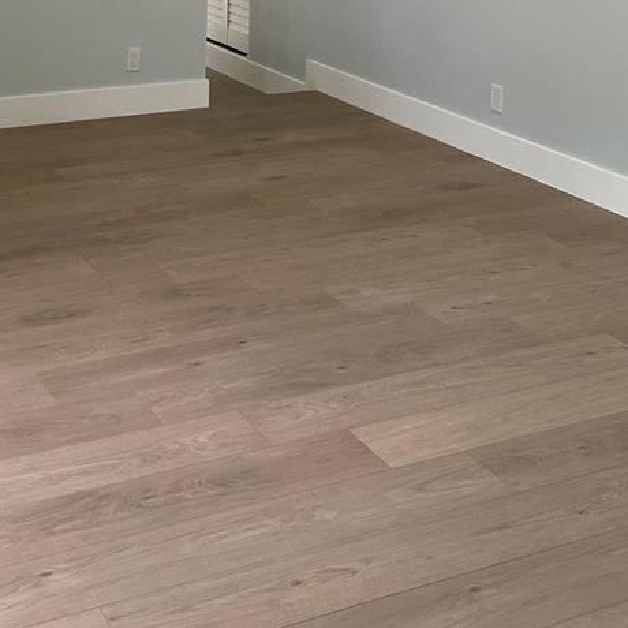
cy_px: -57
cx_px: 177
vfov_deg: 26.4
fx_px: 1232
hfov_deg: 28.3
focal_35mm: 60
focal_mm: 4.2
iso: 80
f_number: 1.6
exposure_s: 1/121
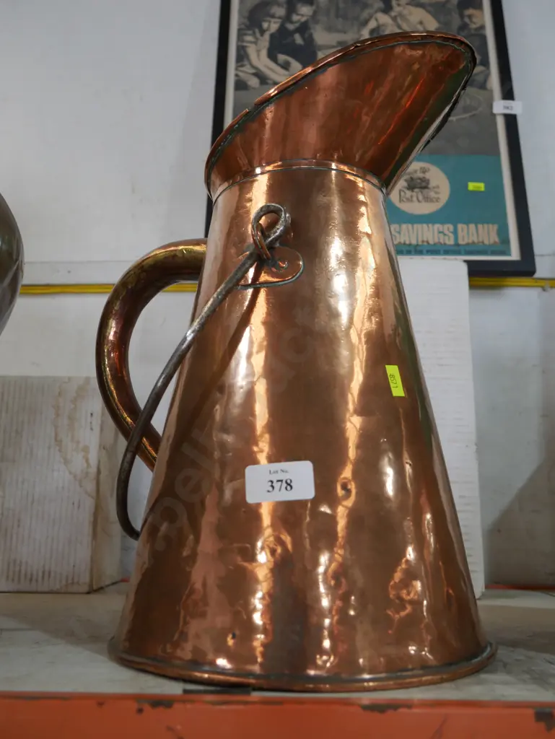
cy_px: 370
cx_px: 278
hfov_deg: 44.2
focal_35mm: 32
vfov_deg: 56.8
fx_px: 684
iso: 320
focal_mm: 16
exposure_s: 1/60
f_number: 4
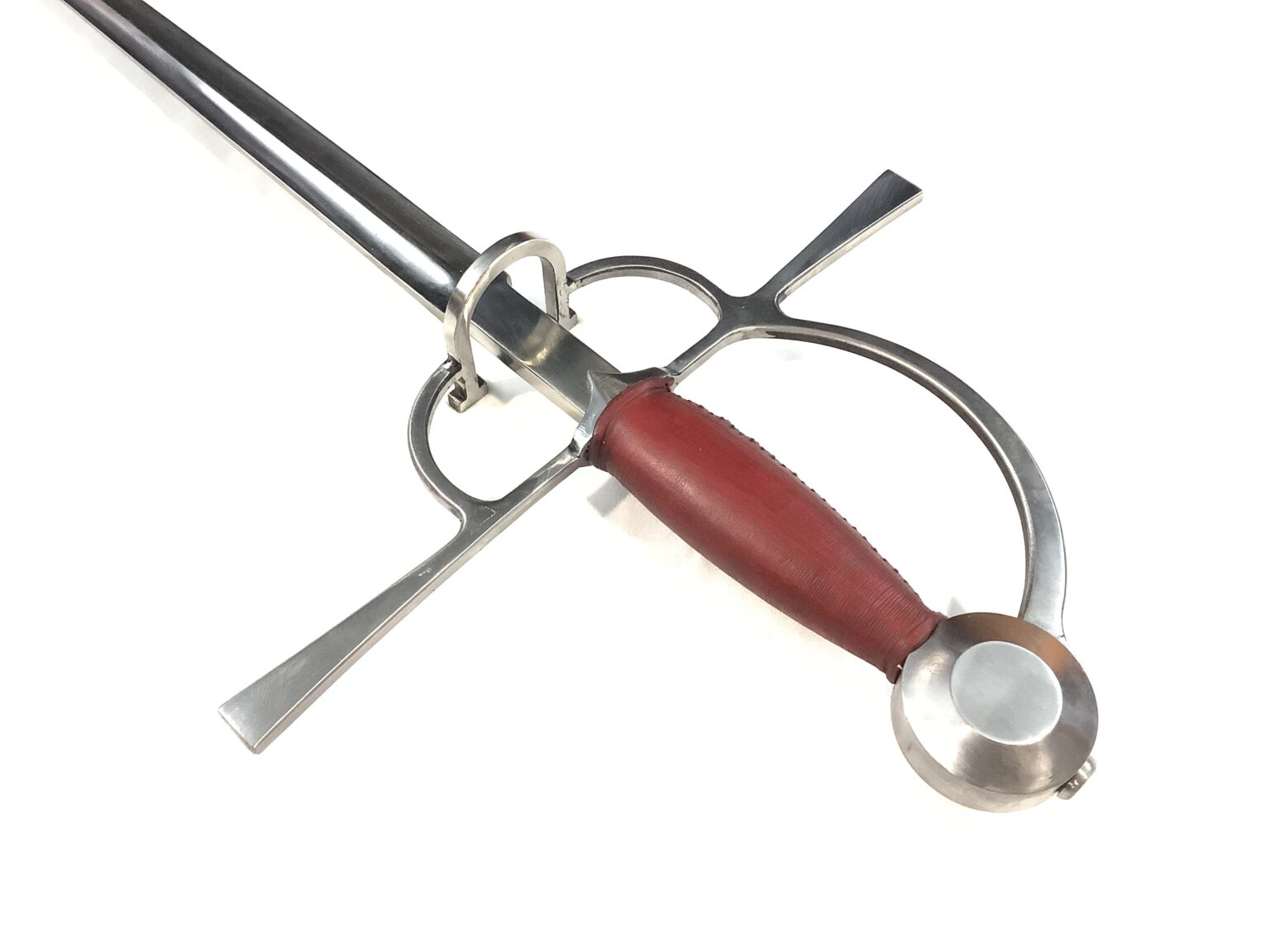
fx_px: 1137
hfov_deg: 58.4
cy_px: 476
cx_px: 635
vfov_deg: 45.4
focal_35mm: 31
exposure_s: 1/60
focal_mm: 3.3
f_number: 2.4
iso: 320
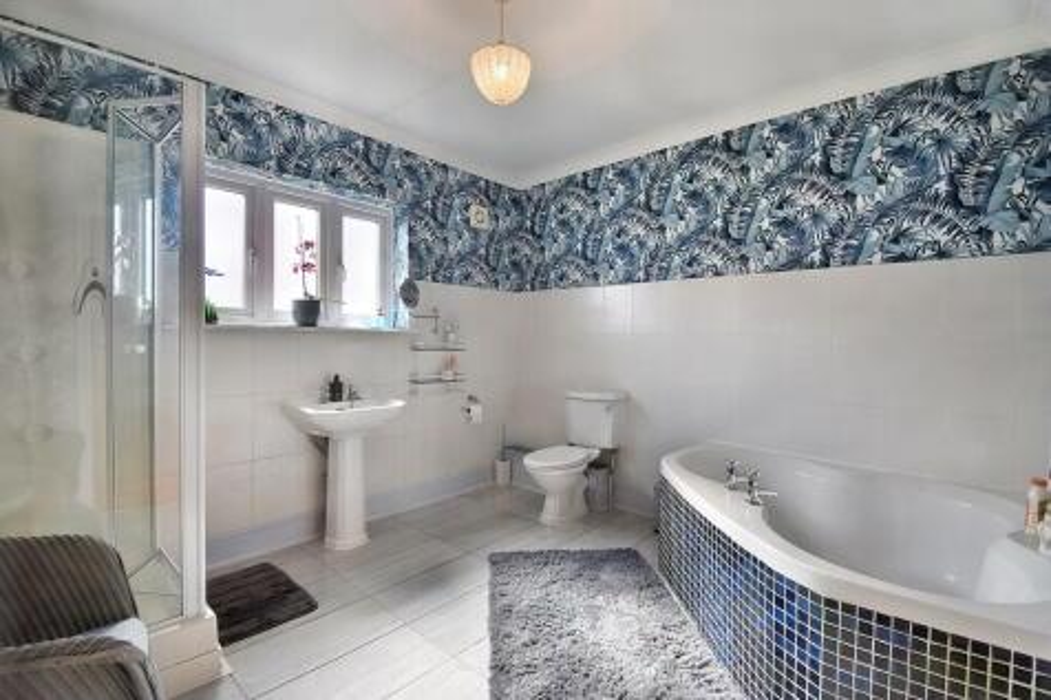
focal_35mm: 15
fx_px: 438
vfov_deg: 77.3
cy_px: 350
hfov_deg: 100.4
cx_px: 526
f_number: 4.5
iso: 100
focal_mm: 10
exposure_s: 1/80
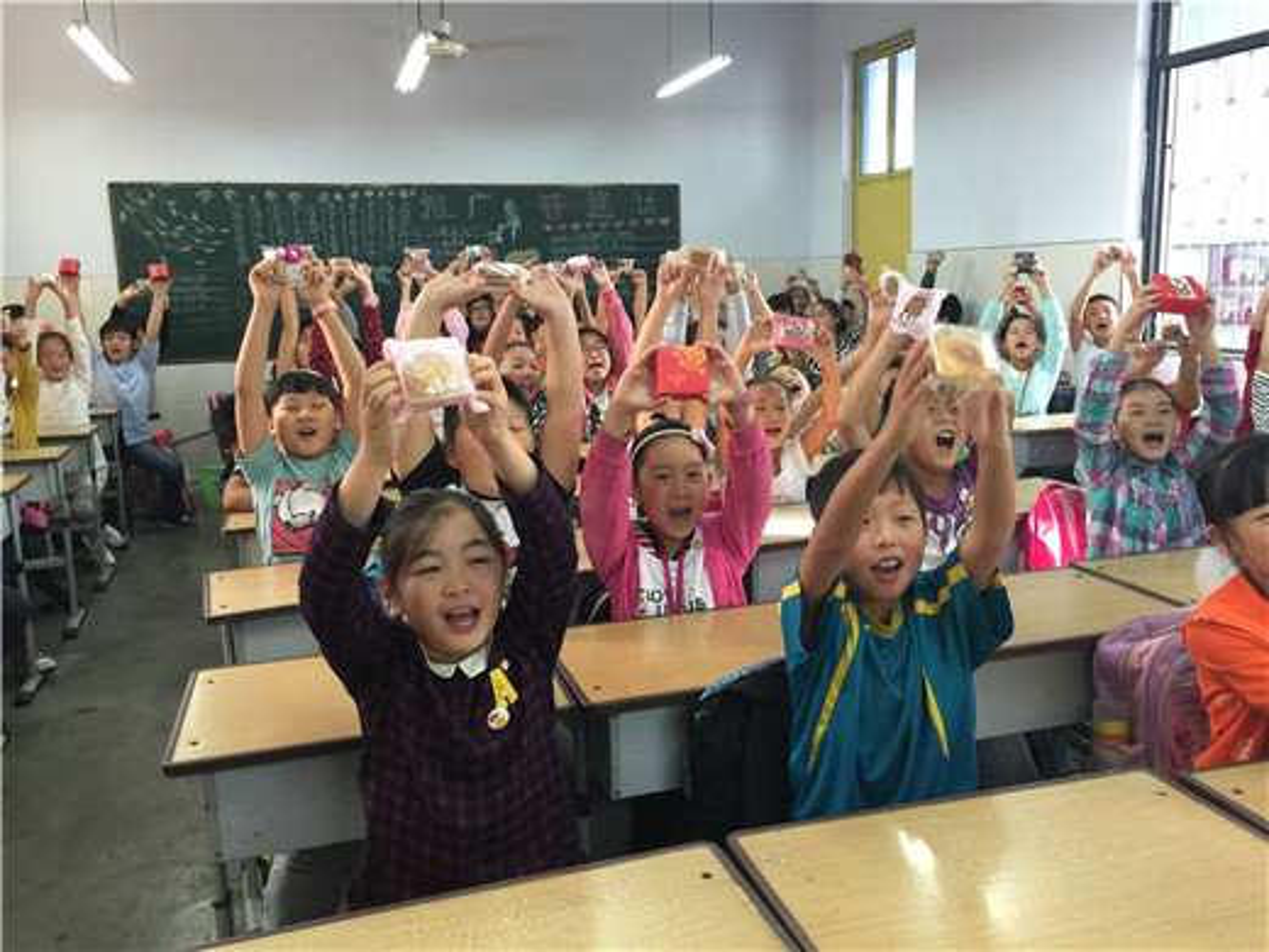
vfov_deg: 48.2
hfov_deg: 61.7
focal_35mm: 29
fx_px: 1063
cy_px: 476
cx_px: 634
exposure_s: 1/17
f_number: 2.2
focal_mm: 4.15
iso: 100
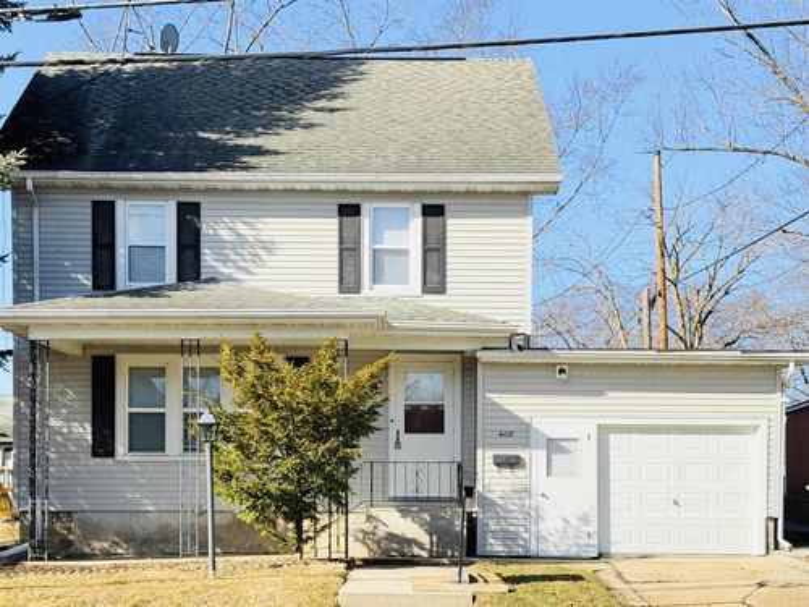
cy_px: 304
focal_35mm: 48
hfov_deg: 39.7
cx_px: 404
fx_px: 1122
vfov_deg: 30.3
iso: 64
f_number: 1.78
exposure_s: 1/2273
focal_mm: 6.76
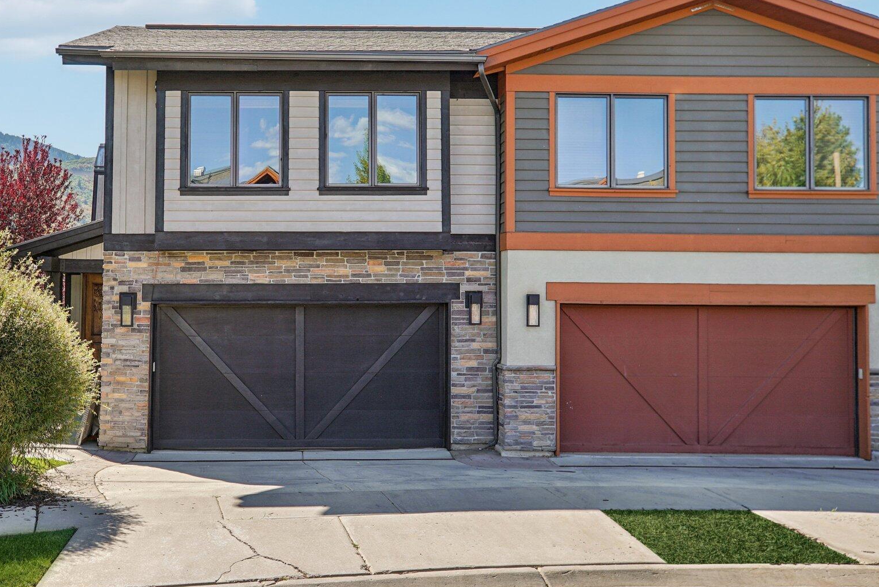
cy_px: 259
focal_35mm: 40
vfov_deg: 33.4
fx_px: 977
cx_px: 308
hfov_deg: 47.8
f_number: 8
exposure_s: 1/100
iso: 100
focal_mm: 30
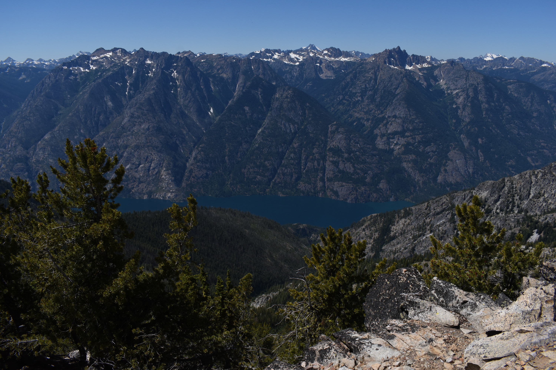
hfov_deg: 67.4
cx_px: 278
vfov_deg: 47.9
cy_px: 185
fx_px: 417
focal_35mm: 27
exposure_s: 1/2000
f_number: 8
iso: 320
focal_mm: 18
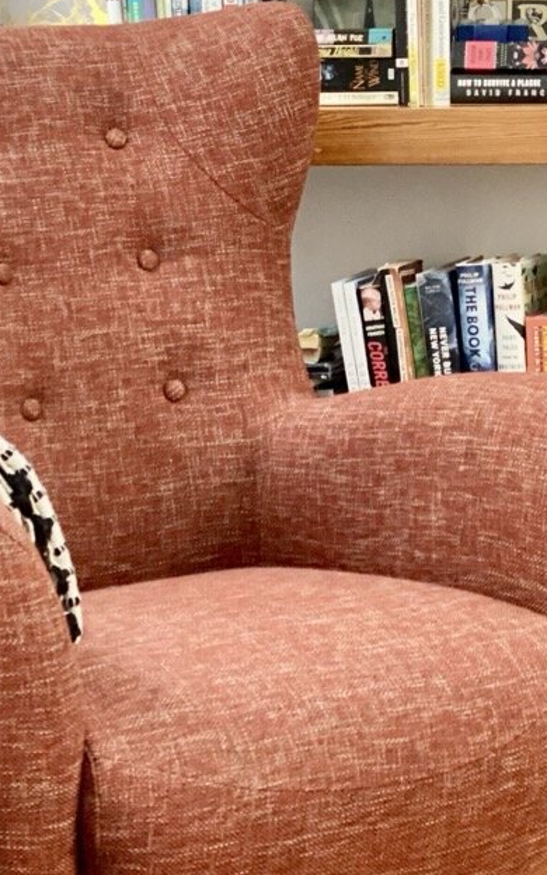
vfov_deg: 18.3
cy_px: 203
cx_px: 251
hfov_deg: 11.6
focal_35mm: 113
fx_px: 2695
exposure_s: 1/24
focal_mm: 6
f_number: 2
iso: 400
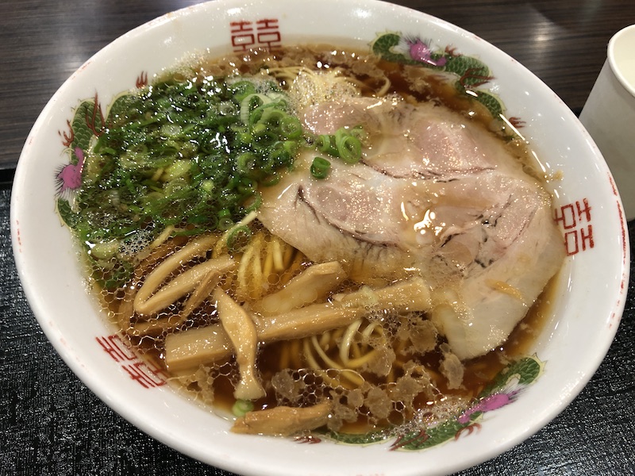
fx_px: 514
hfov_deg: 63.4
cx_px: 318
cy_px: 238
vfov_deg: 49.7
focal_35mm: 28
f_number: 1.8
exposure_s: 1/15
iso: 50
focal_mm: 3.99
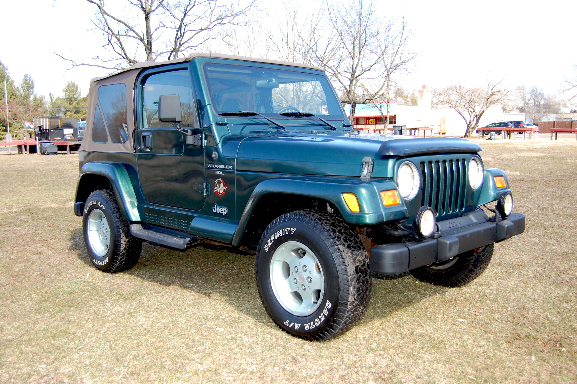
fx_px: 528
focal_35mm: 33
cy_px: 192
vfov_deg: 39.9
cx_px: 288
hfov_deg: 57.3
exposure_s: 1/500
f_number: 4
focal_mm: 22
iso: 400
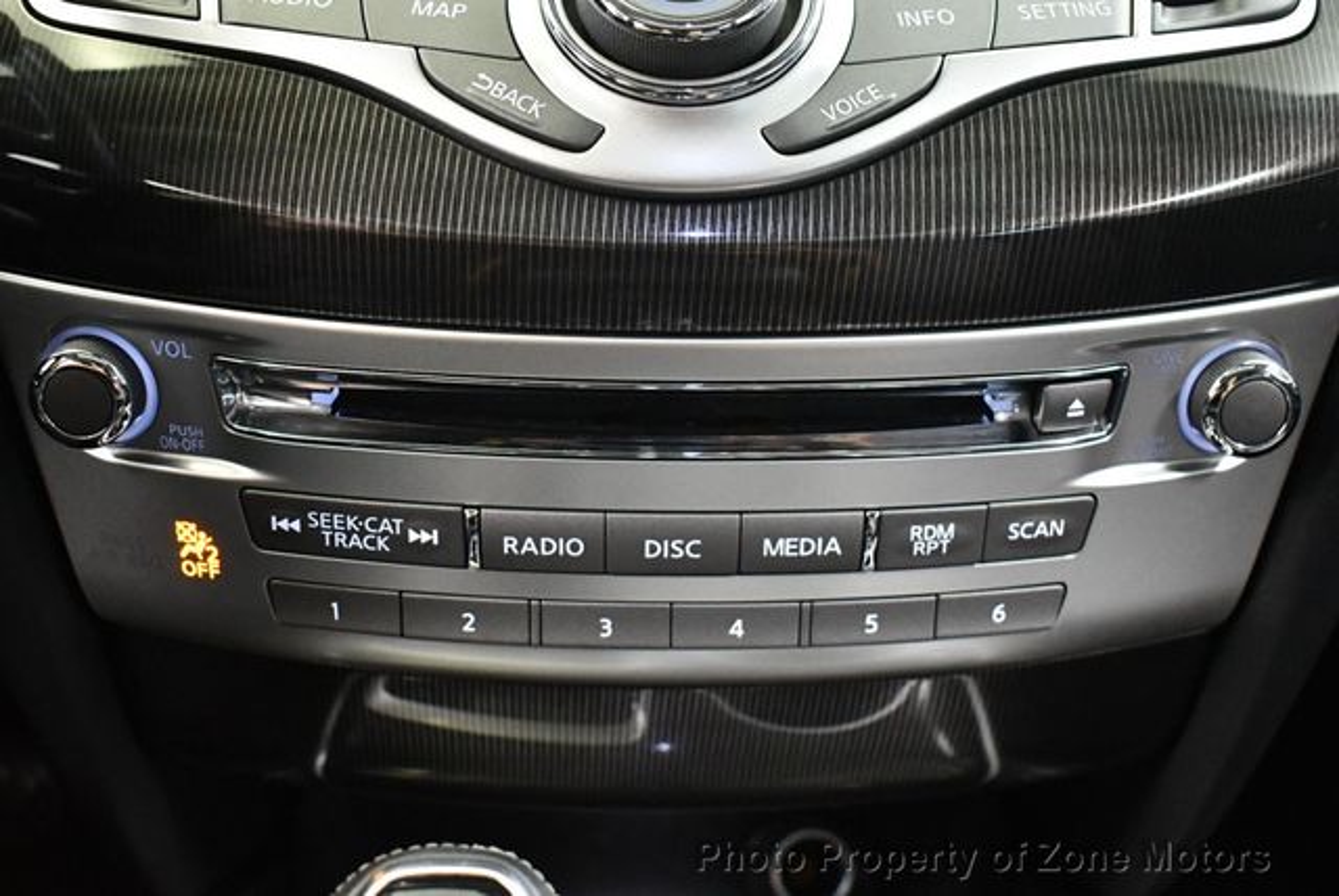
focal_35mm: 44
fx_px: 1638
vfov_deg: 30.6
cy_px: 448
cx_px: 670
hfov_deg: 44.5
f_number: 3.8
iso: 5000
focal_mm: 22
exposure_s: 1/60
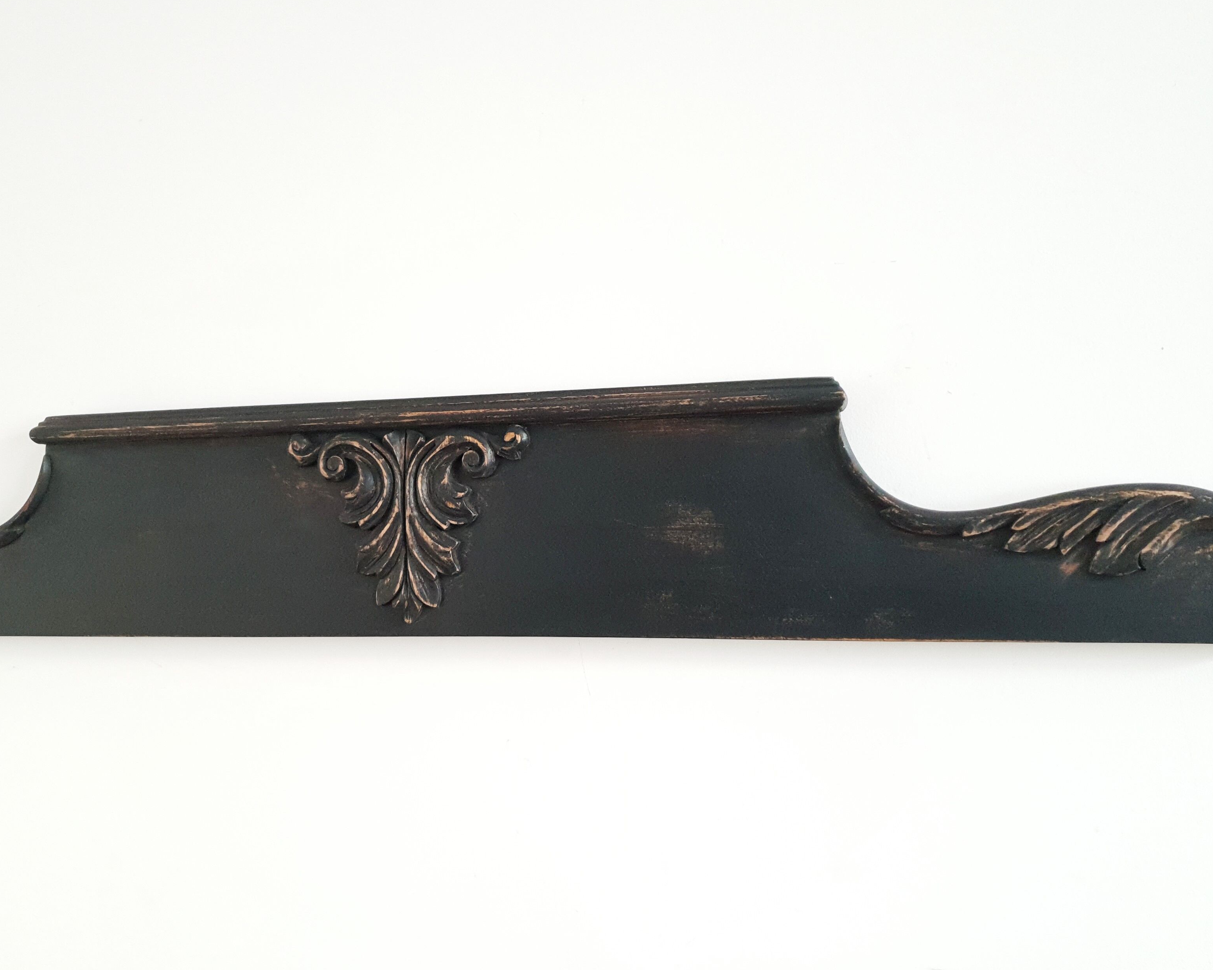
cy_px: 473
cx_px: 524
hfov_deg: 54.0
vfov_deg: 44.5
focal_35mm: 33
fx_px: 1185
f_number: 1.5
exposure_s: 1/25
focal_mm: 4.3
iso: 320
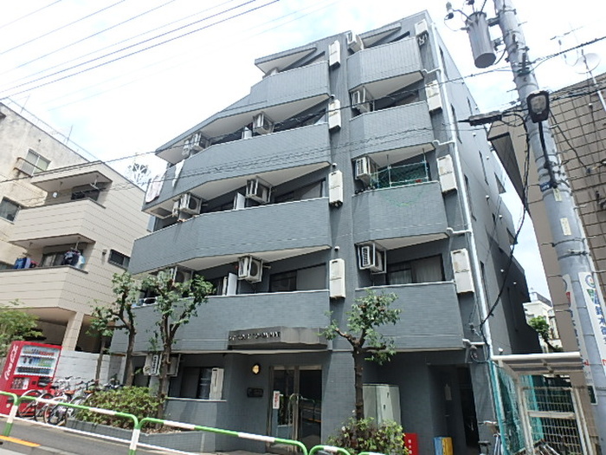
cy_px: 228
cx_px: 303
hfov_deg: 79.0
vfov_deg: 63.4
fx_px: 368
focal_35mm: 21
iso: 125
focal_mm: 3.7
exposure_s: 1/800
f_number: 3.5
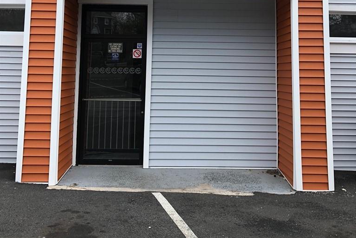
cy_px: 34
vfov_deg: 32.8
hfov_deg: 49.6
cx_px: 178
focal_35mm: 39
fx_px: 386
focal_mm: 4
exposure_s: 1/600
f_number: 1.8
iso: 20
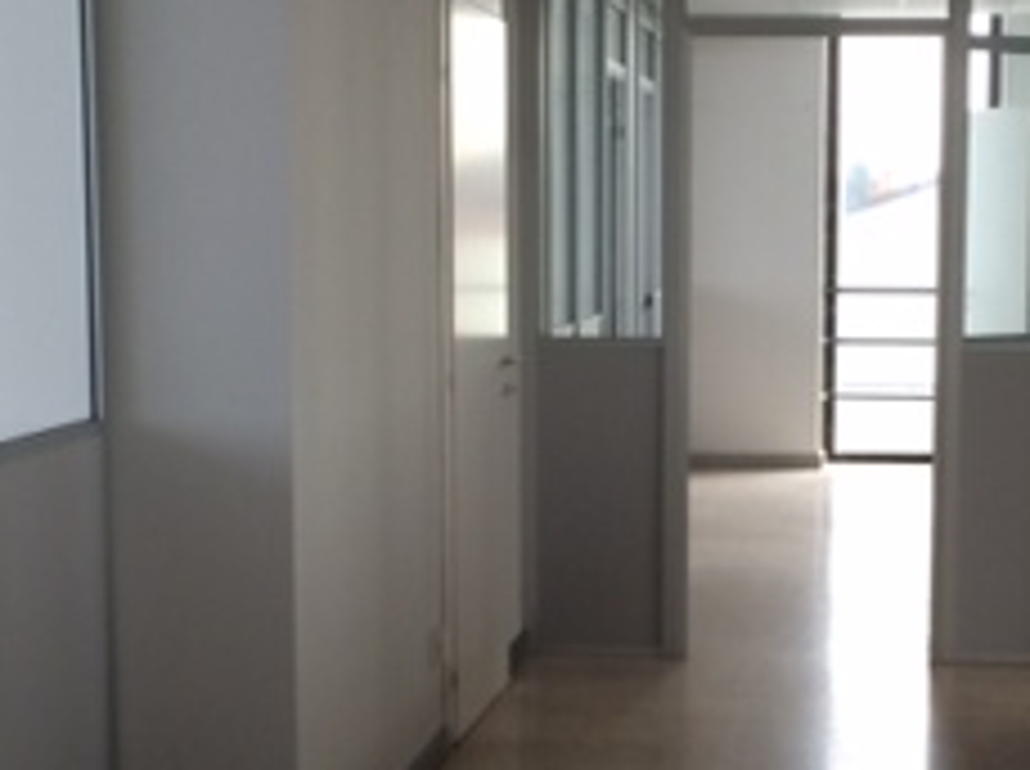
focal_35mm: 84
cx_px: 697
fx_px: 2495
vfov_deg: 17.5
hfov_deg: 23.2
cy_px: 527
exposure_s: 1/40
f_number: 2.2
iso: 50
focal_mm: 4.12
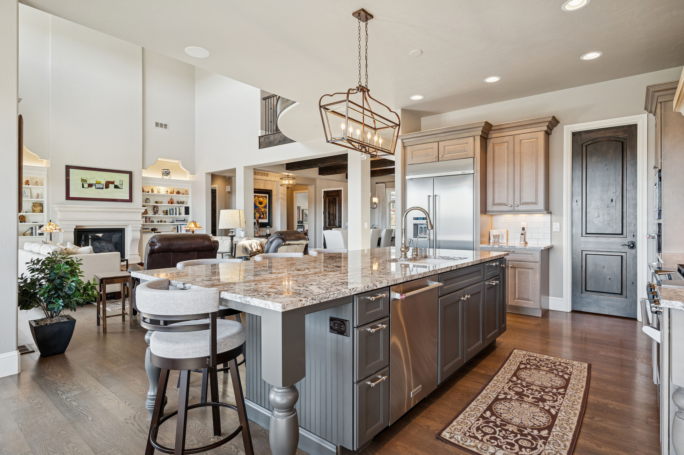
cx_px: 342
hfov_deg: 88.5
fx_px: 351
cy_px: 228
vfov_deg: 65.9
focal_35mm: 18
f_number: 9
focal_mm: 18.5
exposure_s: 1/15
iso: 400
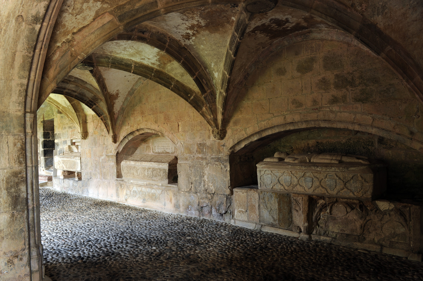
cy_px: 140
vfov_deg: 47.9
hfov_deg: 67.4
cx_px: 212
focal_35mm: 27
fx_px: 317
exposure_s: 1/13
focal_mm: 27
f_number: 7.1
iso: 200
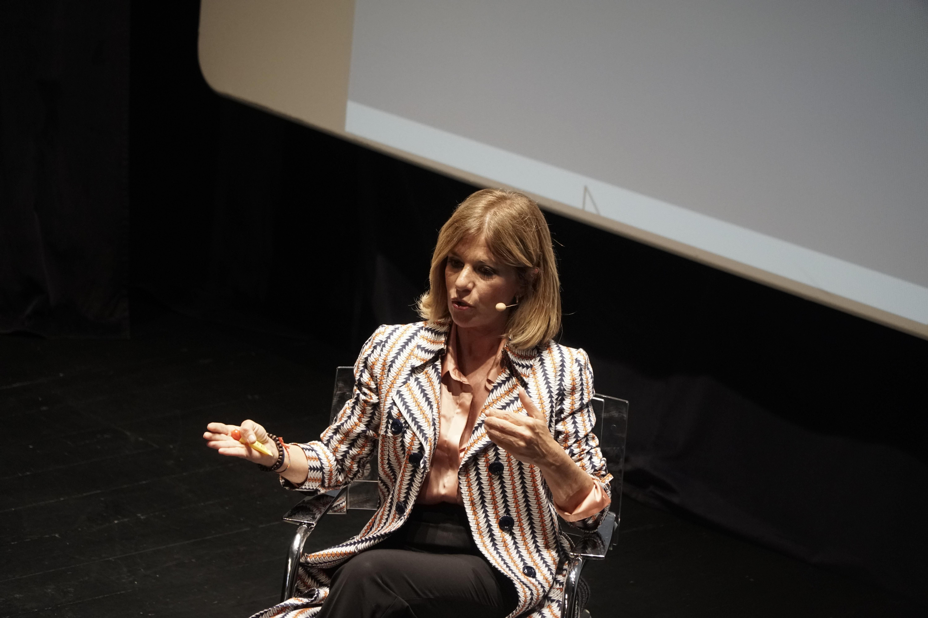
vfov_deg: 8.7
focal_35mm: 158
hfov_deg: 13.0
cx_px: 464
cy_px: 309
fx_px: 4059
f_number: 4
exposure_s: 1/125
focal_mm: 105
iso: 1600
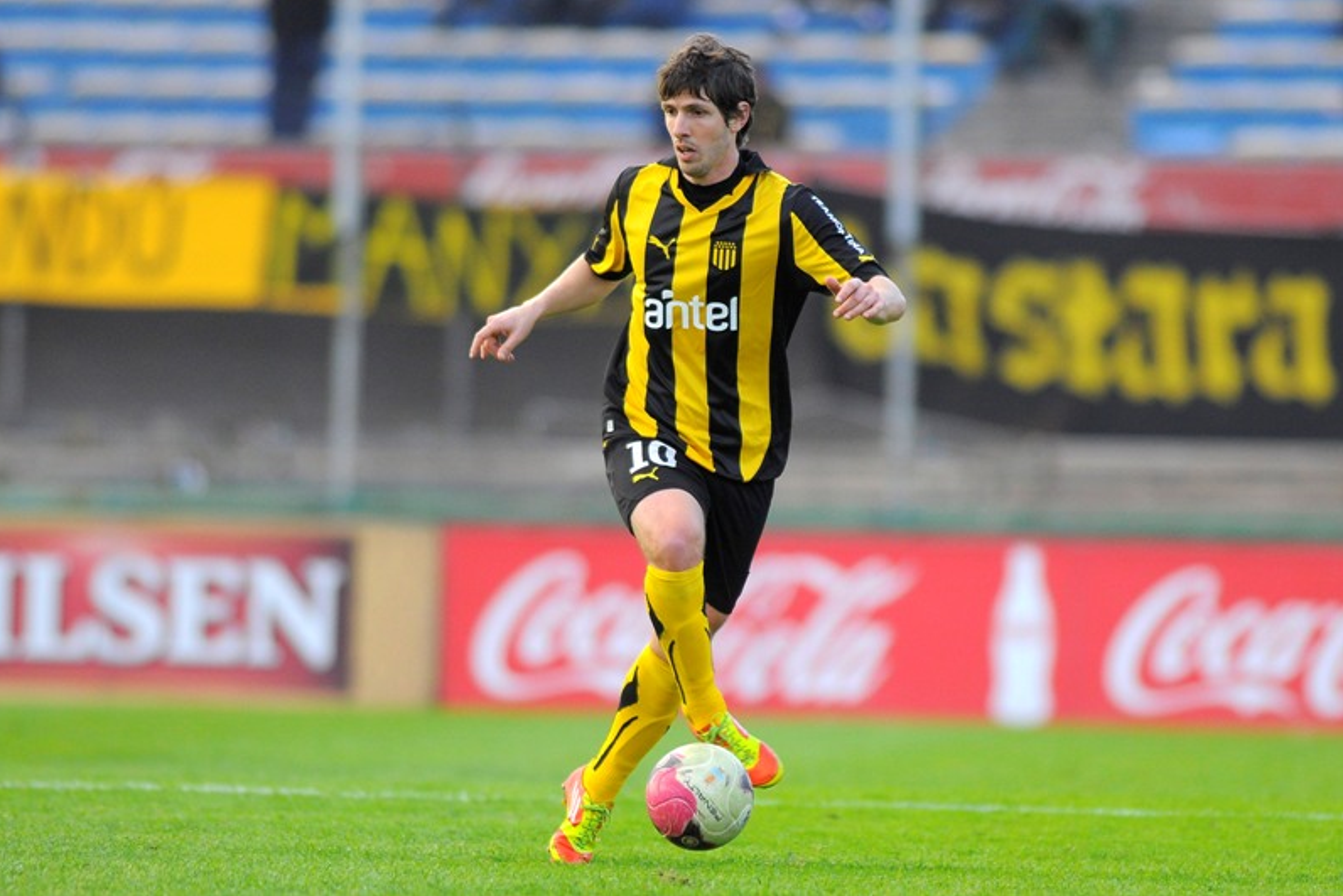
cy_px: 448
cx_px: 670
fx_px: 16864
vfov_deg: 3.0
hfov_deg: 4.6
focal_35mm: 452
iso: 400
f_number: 2.8
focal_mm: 300
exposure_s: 1/800
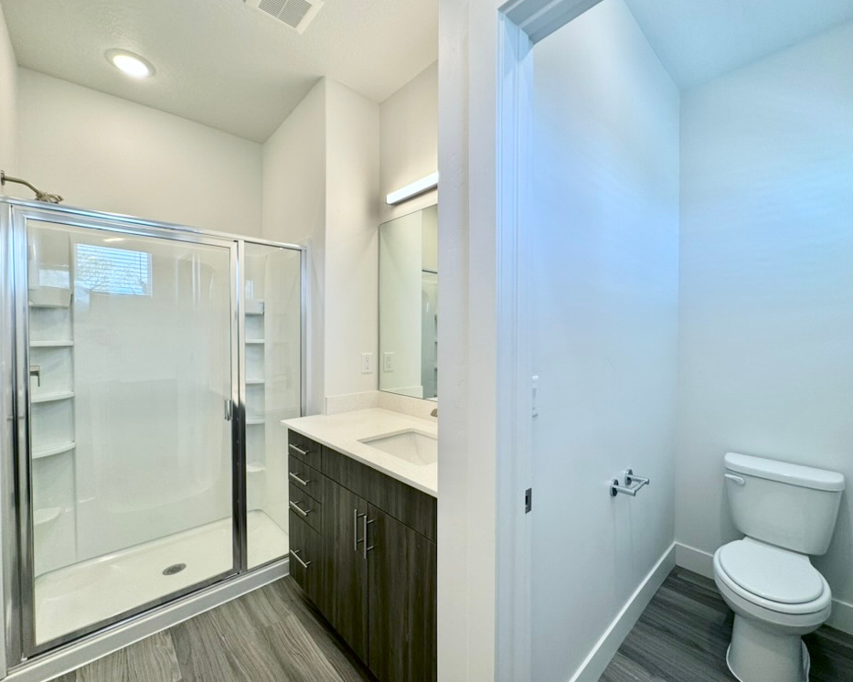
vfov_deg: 84.0
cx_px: 450
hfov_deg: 96.7
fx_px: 379
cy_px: 342
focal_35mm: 15
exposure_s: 1/120
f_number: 2.2
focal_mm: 2.22
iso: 50
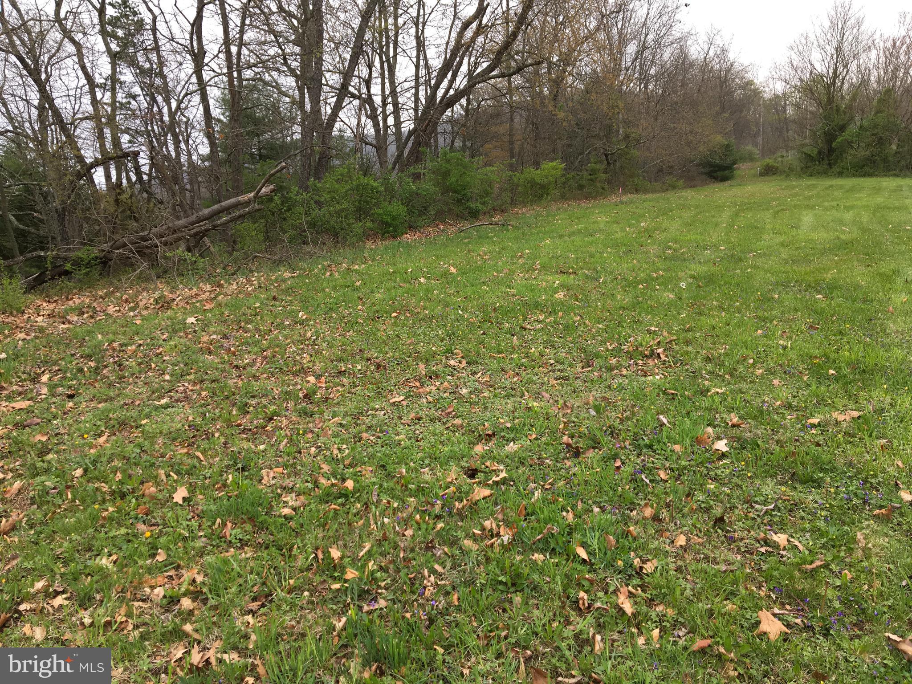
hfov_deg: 61.7
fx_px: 764
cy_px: 342
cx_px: 456
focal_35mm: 29
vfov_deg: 48.2
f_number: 2.2
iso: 25
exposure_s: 1/120
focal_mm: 4.15
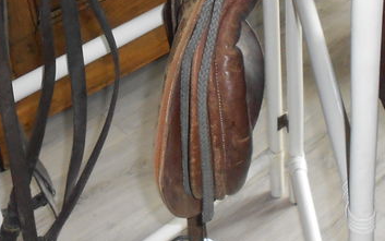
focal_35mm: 78
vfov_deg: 16.5
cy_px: 10
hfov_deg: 26.5
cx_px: 197
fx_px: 819
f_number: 3.2
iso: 200
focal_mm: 4.6
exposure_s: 1/25
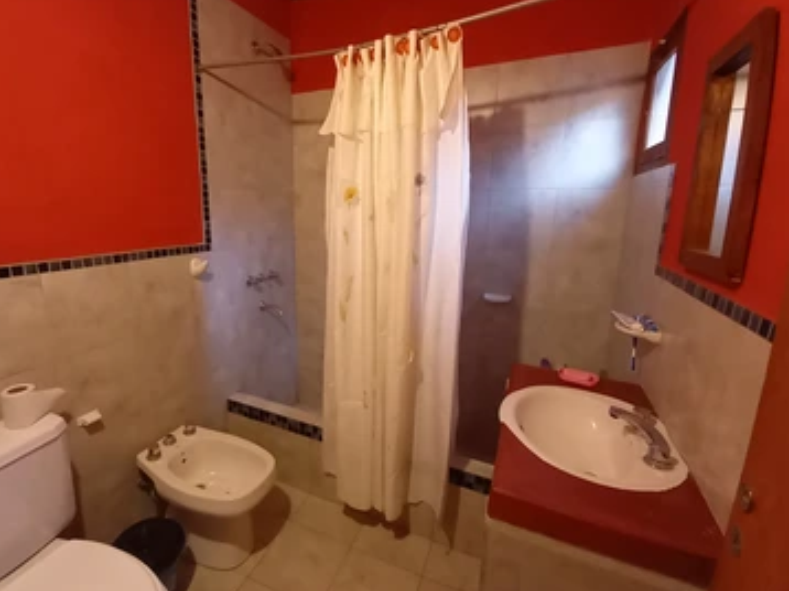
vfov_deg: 78.0
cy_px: 278
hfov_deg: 93.6
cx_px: 326
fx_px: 364
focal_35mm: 16
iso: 500
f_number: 2.2
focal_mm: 1.42
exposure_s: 1/24
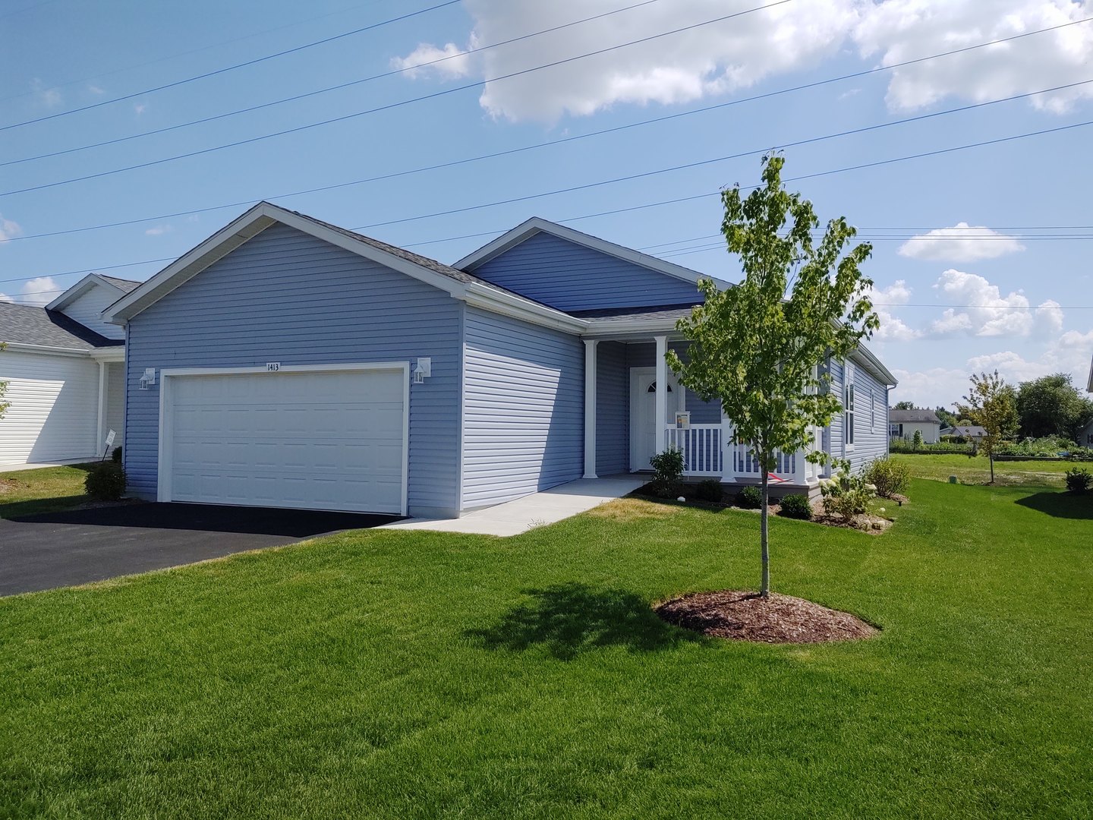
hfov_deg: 65.3
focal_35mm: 27
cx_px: 546
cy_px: 410
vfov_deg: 51.4
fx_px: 853
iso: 100
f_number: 1.7
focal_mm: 4.75
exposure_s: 1/6821
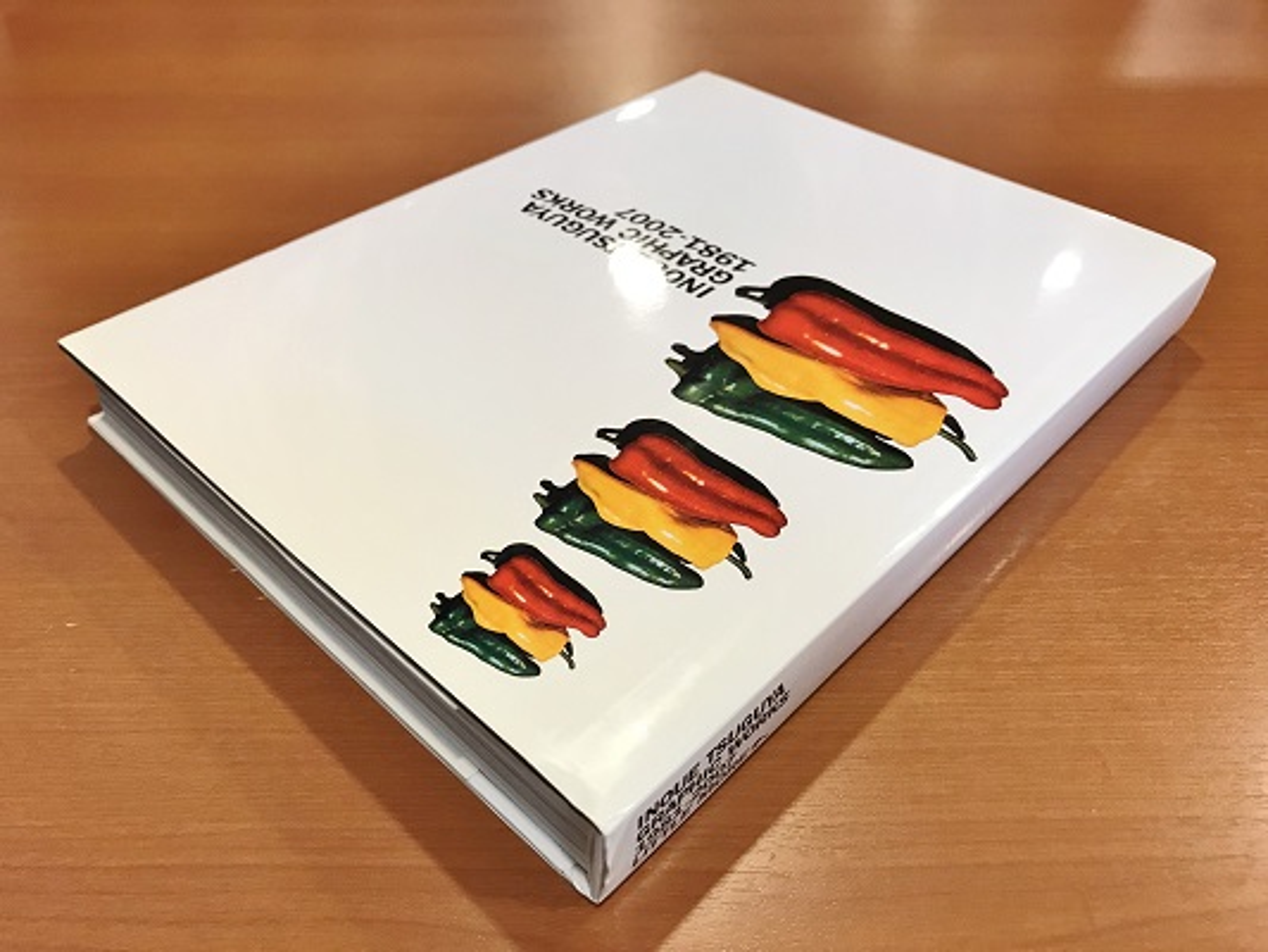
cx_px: 634
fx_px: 1026
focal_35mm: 28
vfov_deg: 49.8
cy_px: 476
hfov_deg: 63.4
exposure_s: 1/30
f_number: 1.8
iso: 32
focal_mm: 3.99
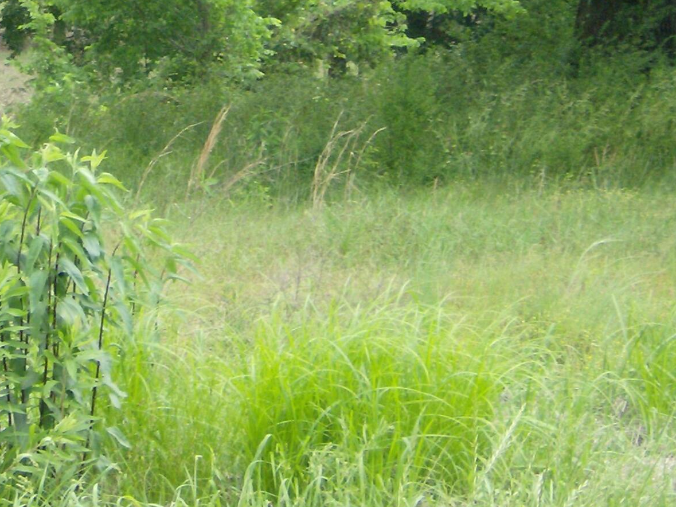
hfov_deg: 11.0
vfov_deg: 8.2
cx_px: 91
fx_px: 3495
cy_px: -24
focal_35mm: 179
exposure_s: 1/181
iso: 100
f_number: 3.7
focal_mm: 11.6
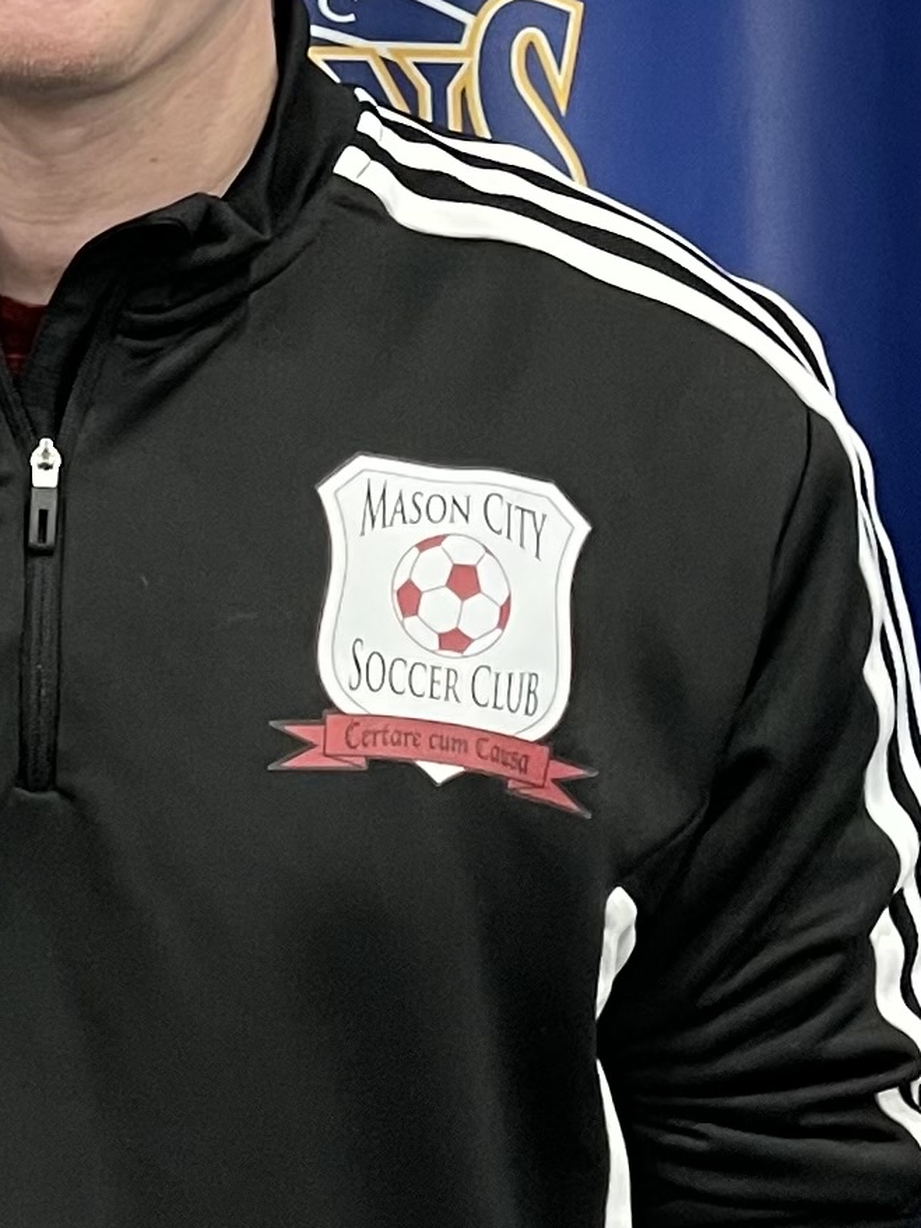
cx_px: 50
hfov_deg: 24.3
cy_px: 193
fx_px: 2058
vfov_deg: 32.1
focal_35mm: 58
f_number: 1.6
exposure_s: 1/60
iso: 125
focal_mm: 4.2
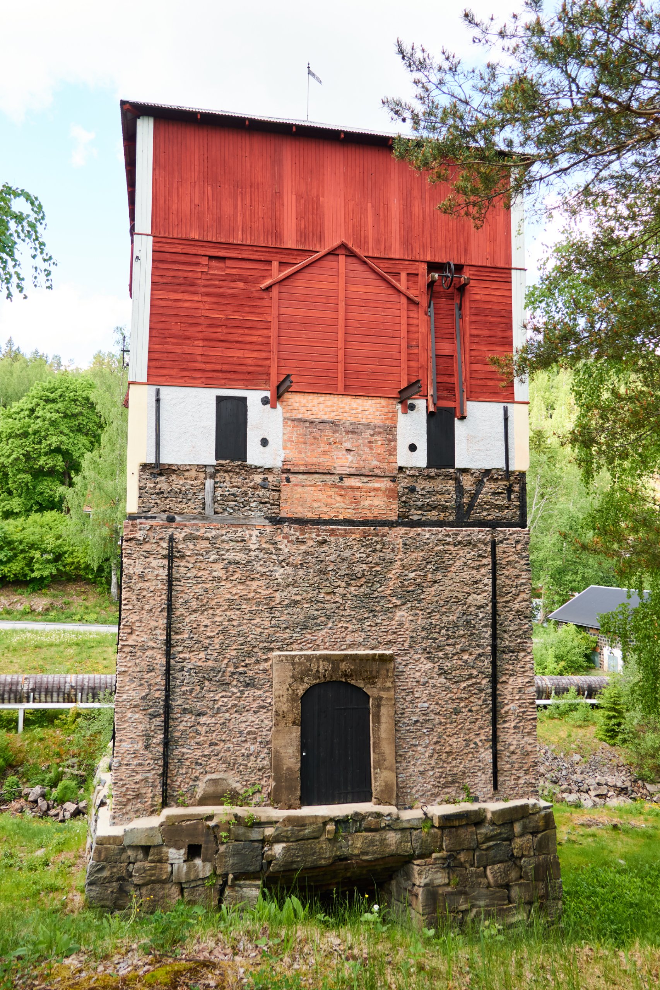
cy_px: 495
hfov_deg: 45.0
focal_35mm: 29
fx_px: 798
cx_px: 330
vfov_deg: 63.7
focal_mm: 10.83
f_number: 3.2
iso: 100
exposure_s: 1/200
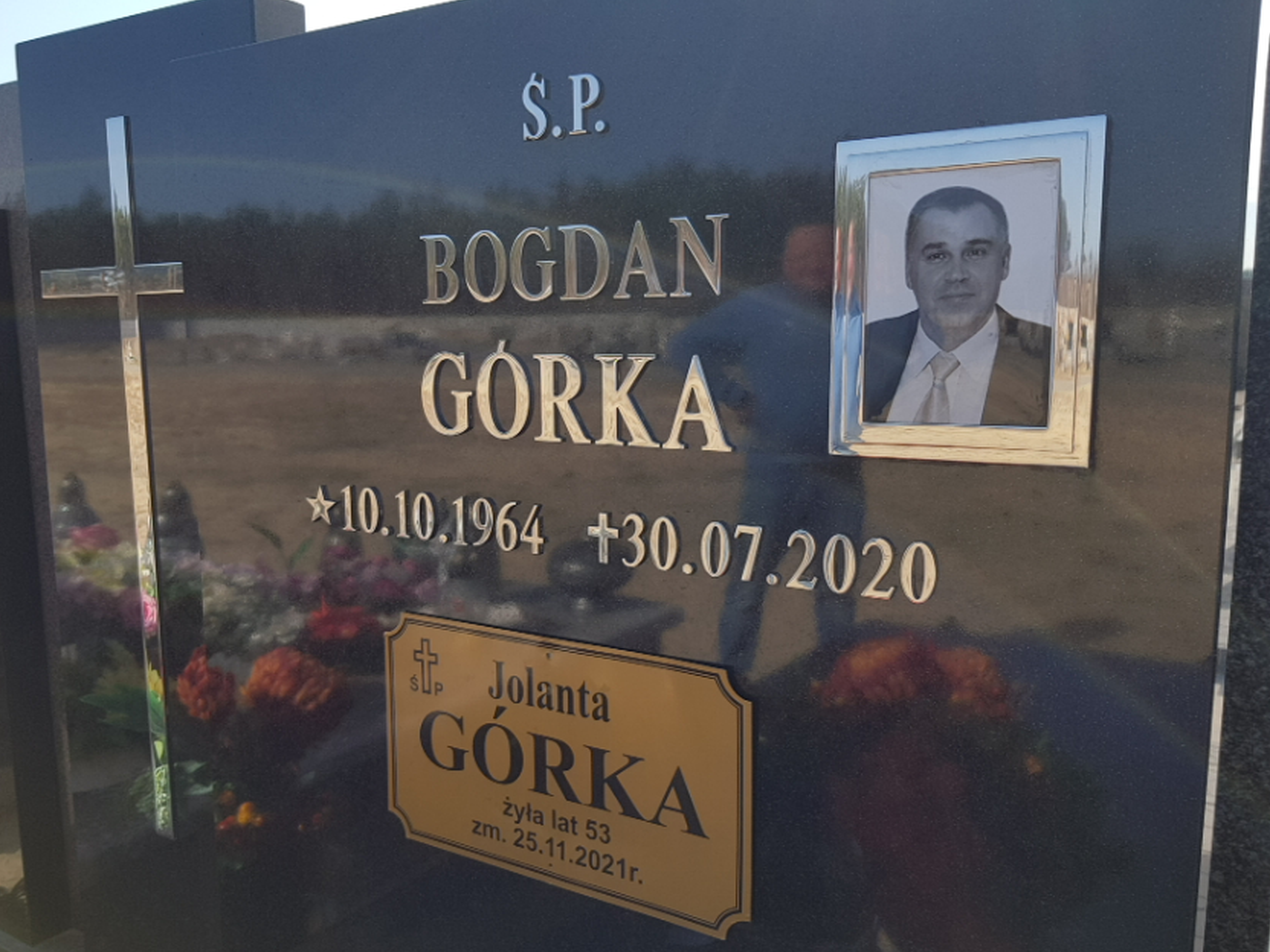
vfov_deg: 46.7
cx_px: 615
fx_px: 1101
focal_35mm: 30
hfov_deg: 60.0
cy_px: 540
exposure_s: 1/1632
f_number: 1.7
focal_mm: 4.2
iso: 40
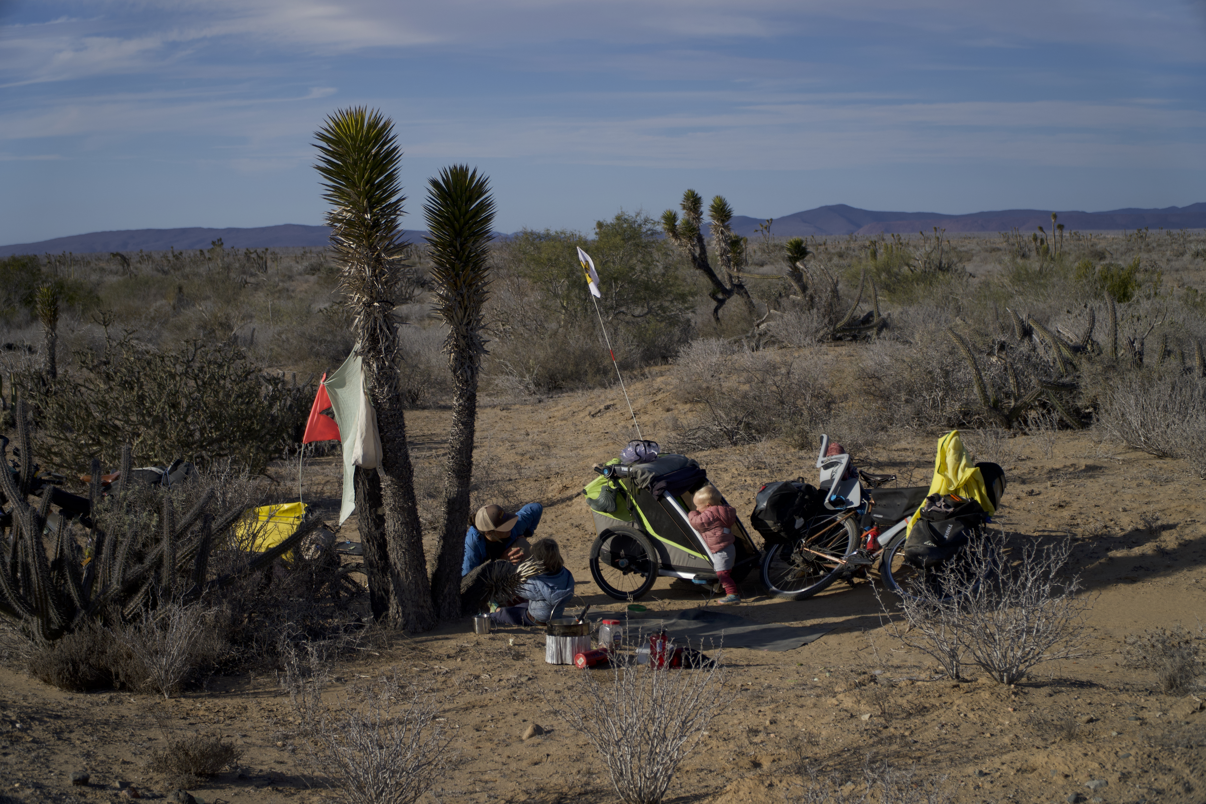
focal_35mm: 57
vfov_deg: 23.8
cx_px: 603
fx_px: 1909
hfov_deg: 35.1
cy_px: 402
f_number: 4
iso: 100
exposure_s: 1/2000
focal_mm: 38
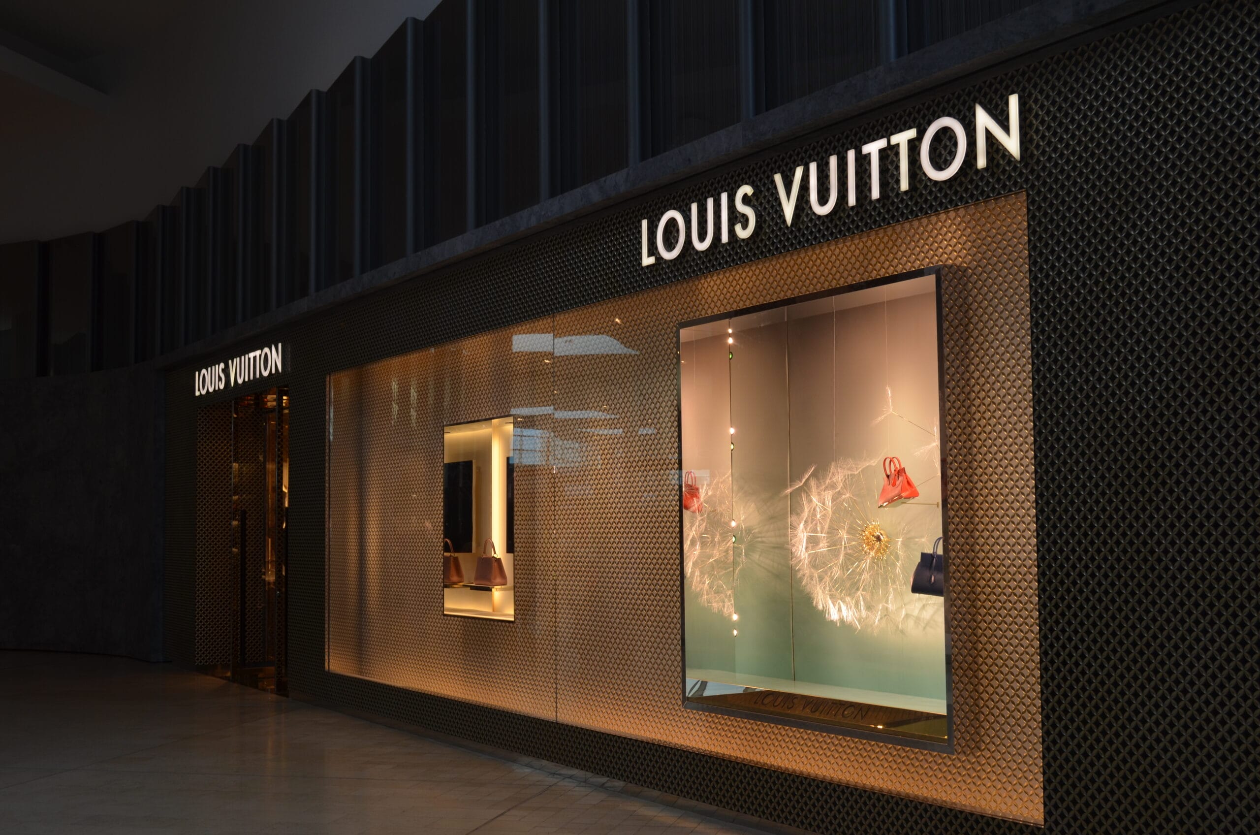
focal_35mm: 42
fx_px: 1467
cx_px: 630
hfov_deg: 46.5
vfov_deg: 31.8
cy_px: 418
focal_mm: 28
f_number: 7.1
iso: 200
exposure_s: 1/60
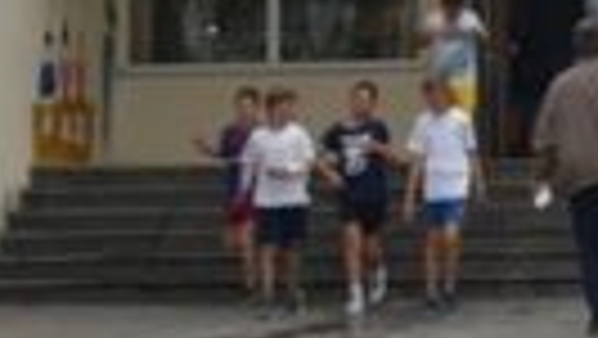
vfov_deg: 7.4
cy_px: -113
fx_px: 2586
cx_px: 607
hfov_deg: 13.0
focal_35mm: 163
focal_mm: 18
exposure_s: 1/160
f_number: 6.3
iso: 100
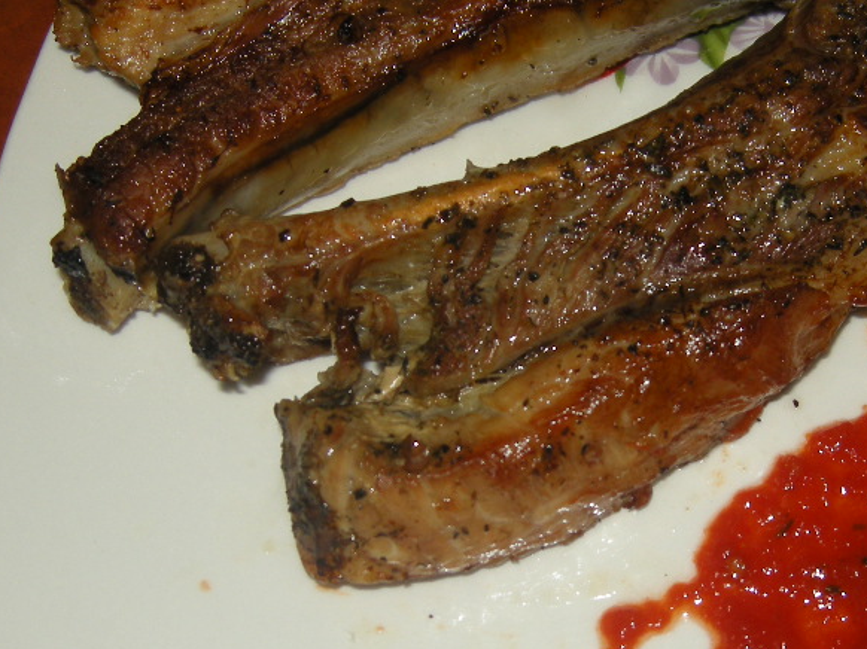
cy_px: 405
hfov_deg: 25.0
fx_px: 1928
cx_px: 673
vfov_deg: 19.1
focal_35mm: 77
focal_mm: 7.5
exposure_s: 1/60
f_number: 2.7
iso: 64
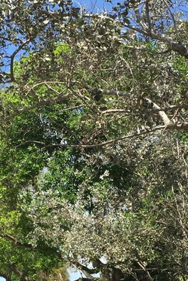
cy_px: 209
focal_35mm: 73
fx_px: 571
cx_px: 95
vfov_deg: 27.3
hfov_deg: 18.7
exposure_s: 1/1412
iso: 32
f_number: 2.2
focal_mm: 4.15
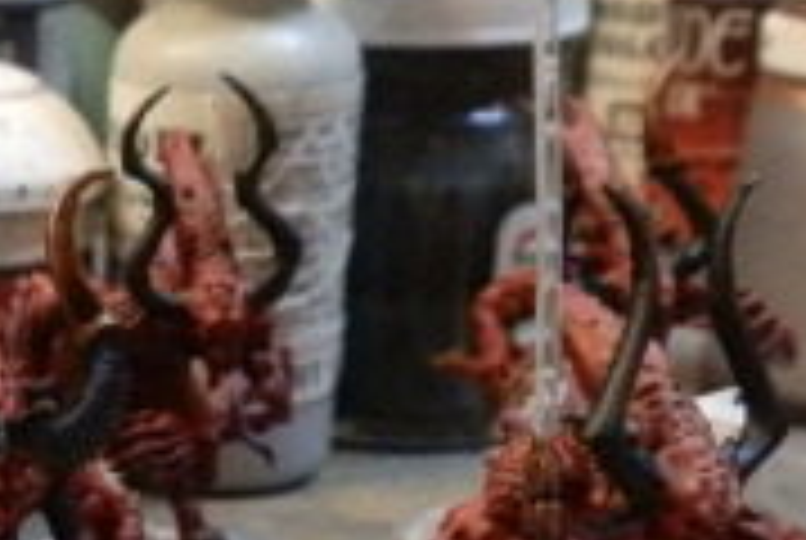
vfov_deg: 15.2
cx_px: -203
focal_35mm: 87
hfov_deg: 21.4
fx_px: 1951
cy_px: 657
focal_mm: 5
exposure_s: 1/125
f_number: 3.1
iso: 400
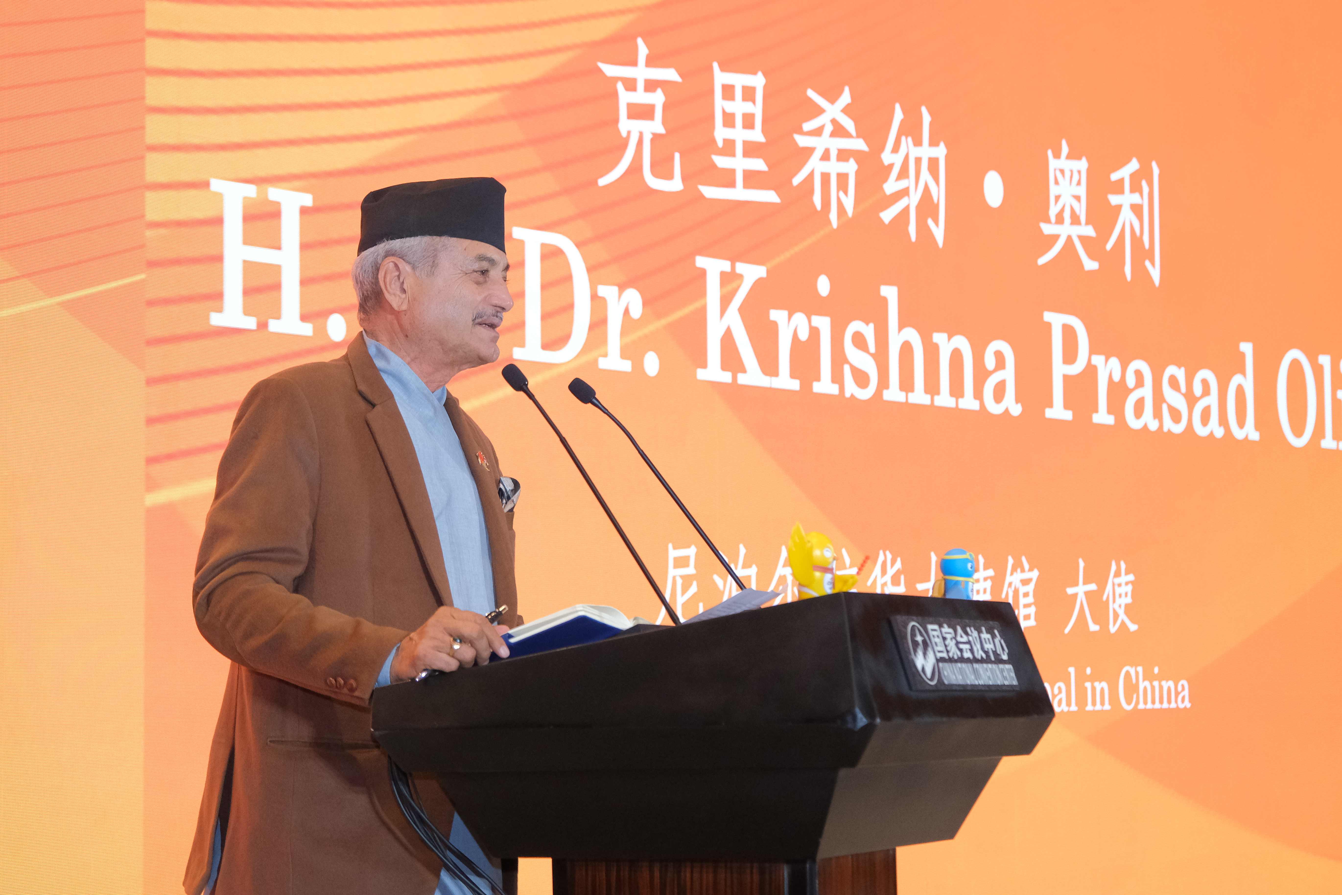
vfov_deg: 18.7
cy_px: 448
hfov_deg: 27.7
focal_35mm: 73
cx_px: 671
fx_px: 2721
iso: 2500
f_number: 4
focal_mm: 48.5
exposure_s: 1/160
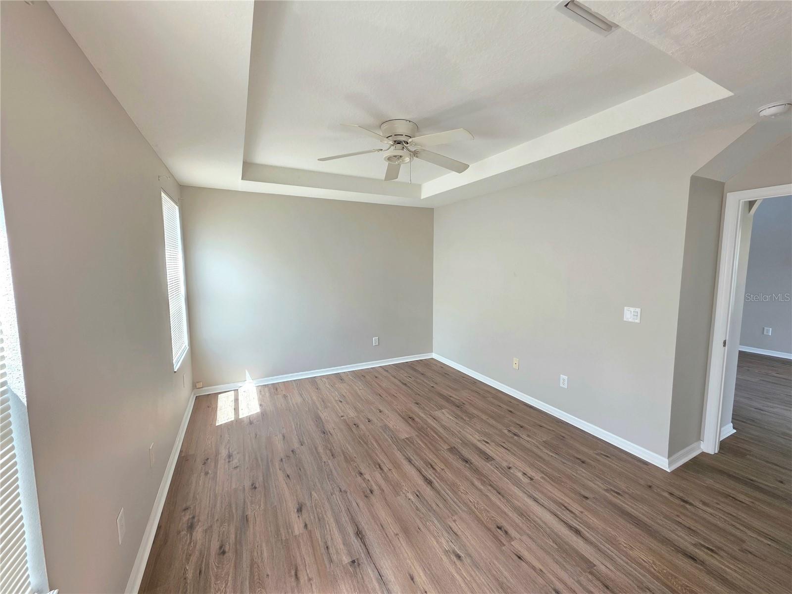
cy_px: 297
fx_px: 297
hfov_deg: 106.2
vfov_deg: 89.9
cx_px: 396
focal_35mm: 13
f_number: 1.9
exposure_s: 1/120
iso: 100
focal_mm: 2.2
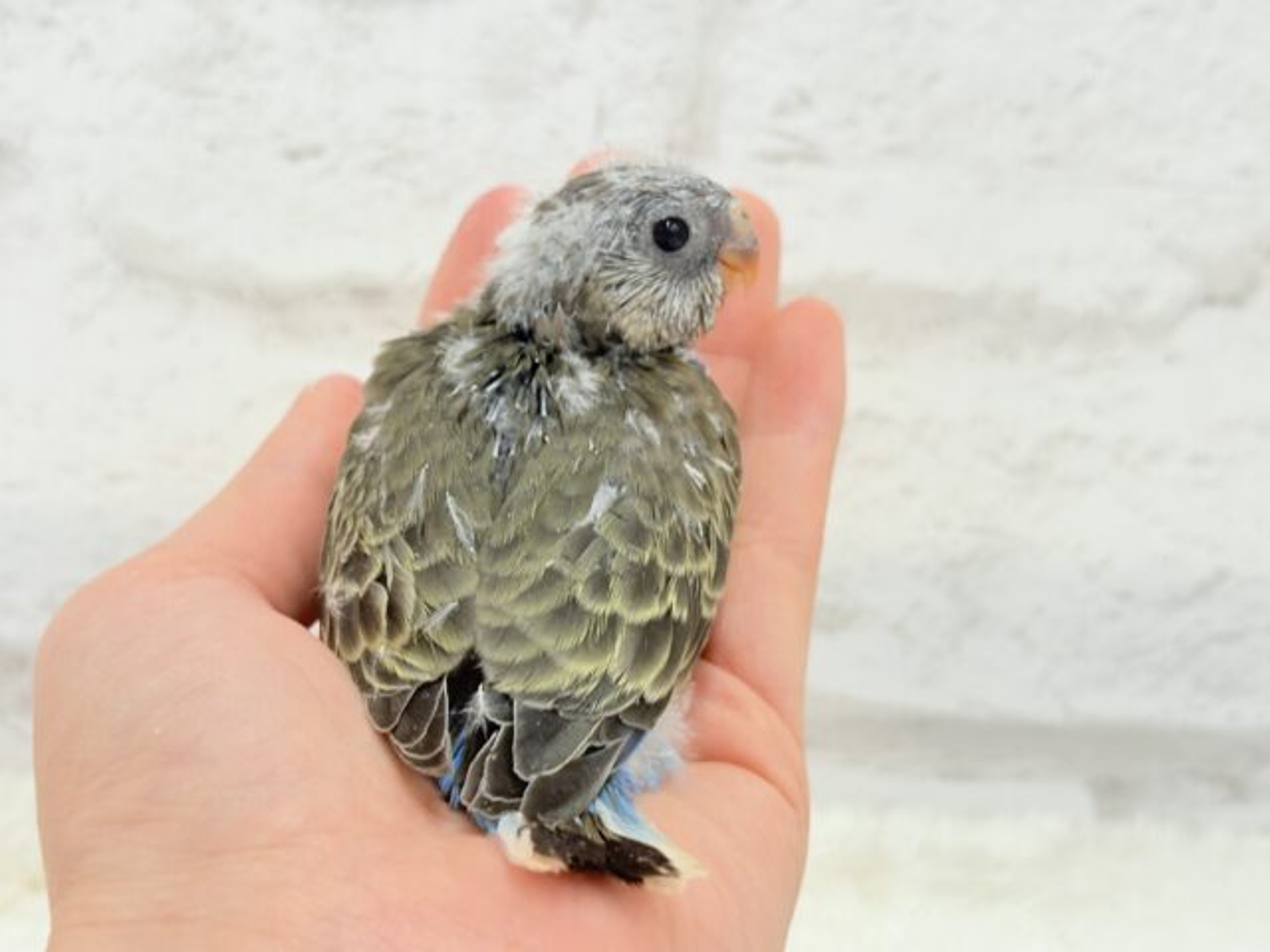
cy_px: 476
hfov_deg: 36.8
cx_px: 635
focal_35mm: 52
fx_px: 1908
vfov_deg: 28.0
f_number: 1.6
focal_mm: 5.96
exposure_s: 1/50
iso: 50
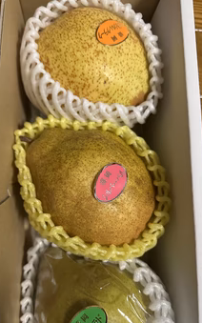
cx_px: 91
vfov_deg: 62.5
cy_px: 187
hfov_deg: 41.8
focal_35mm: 30
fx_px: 264
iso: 1000
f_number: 1.78
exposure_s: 1/37
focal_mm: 6.86
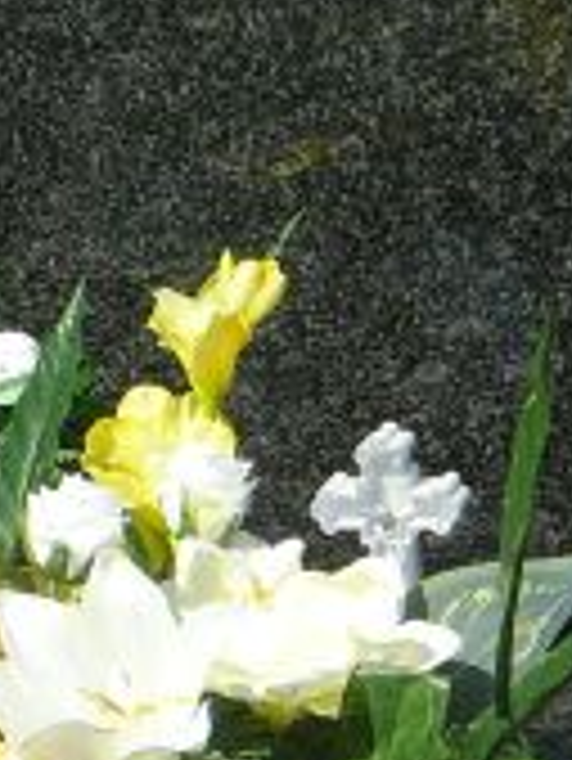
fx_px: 3169
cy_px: 760
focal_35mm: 144
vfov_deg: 13.5
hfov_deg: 10.1
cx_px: -230
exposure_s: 1/500
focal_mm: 5.6
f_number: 5
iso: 80
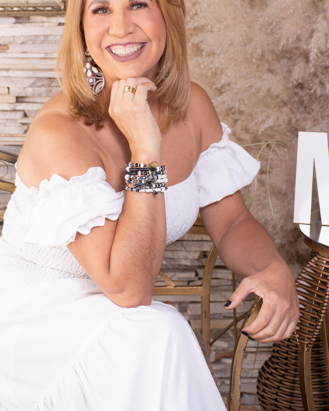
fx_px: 1254
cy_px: 155
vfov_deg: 18.6
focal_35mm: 103
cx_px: 155
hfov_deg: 14.9
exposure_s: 1/160
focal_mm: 52
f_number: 6.3
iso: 100
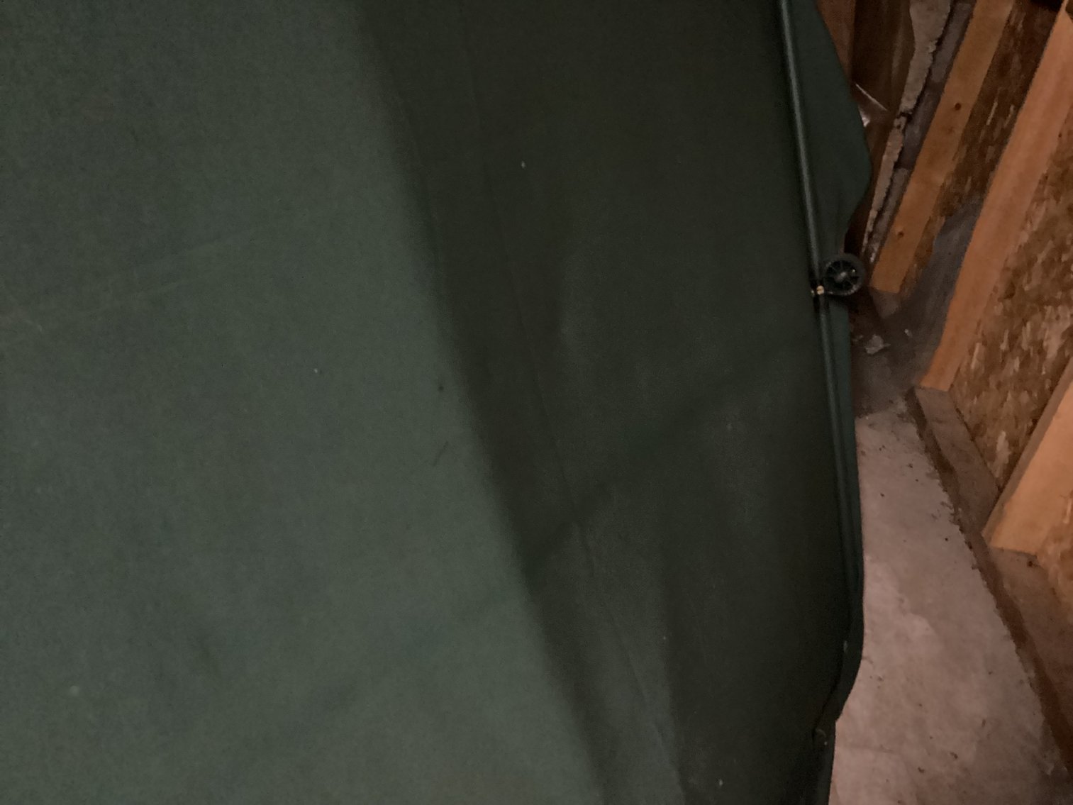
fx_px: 961
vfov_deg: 45.4
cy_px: 402
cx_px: 536
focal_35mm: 31
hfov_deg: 58.3
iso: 800
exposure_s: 1/15
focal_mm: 3.3
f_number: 2.4
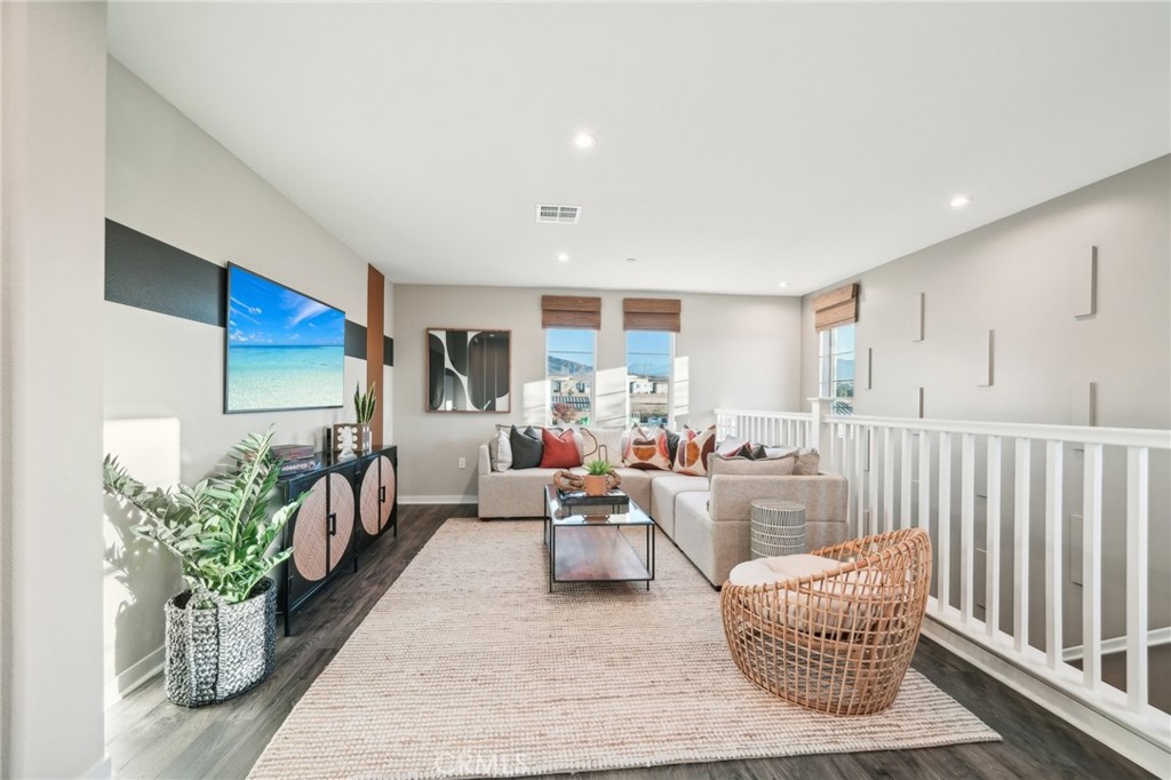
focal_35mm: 13
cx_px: 586
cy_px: 390
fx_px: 423
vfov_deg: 85.4
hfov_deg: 108.3
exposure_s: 1/25
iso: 400
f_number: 8
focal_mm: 13
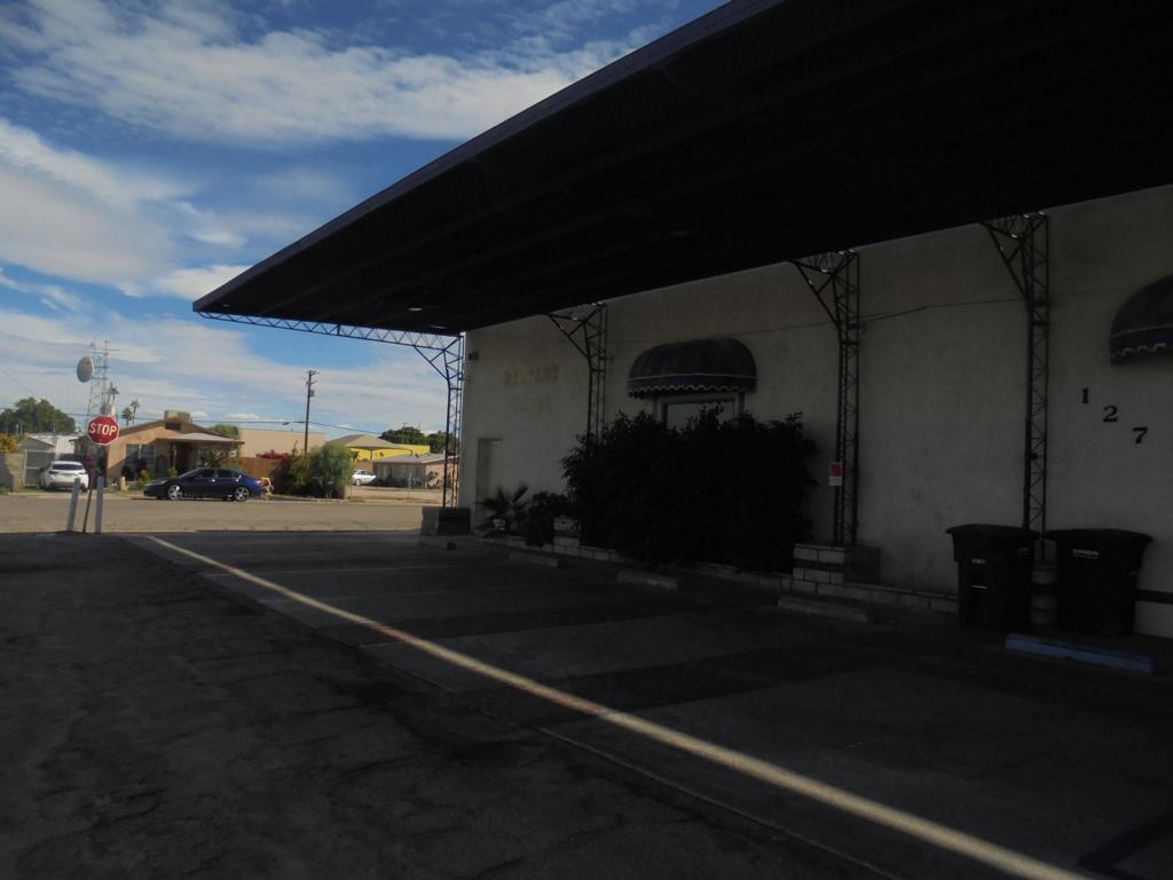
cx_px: 586
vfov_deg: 53.1
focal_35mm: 26
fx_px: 881
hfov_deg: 67.3
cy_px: 440
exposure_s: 1/1250
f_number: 3.5
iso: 100
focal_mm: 4.6
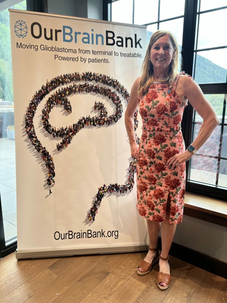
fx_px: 227
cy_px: 152
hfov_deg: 53.1
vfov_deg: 67.3
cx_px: 114
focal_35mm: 26
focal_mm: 5.7
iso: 80
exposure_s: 1/120
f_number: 1.5
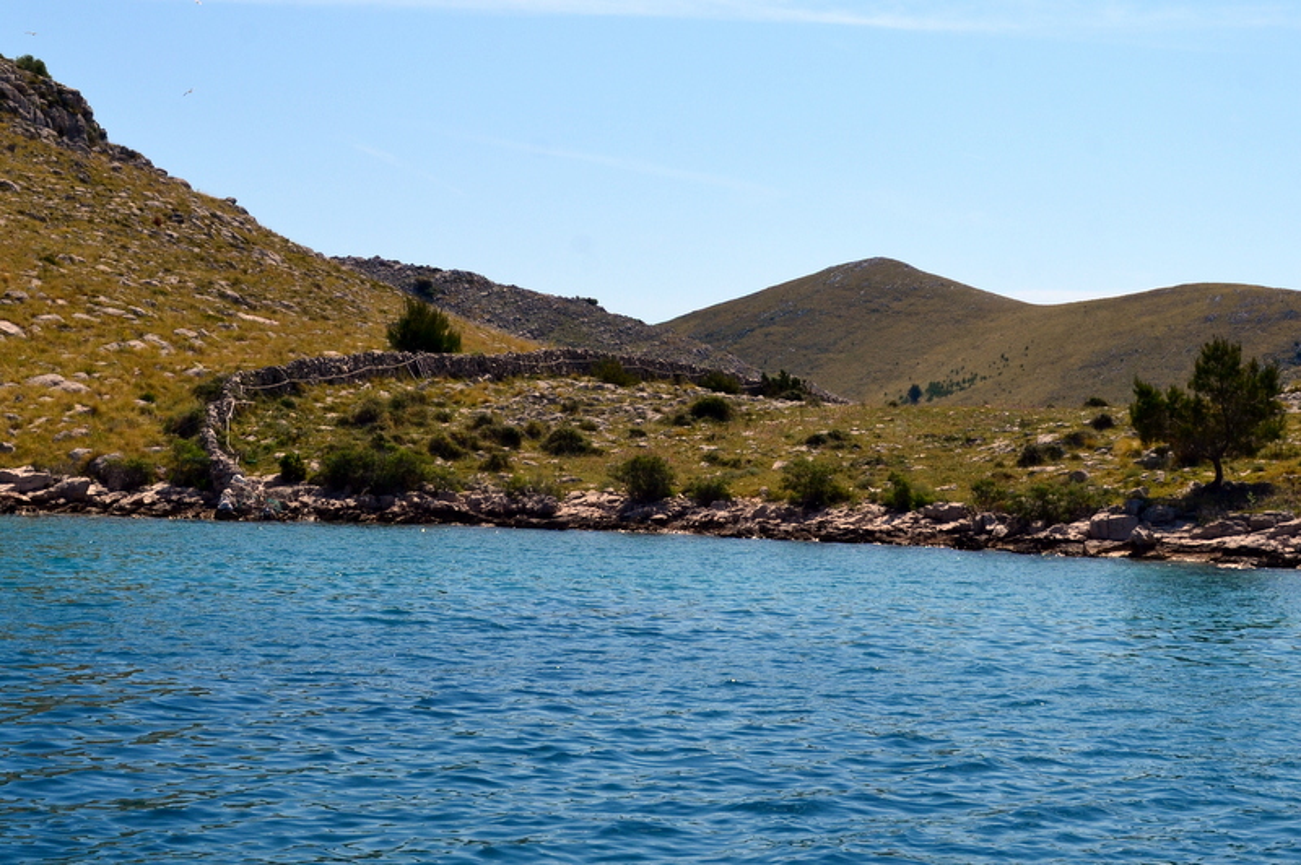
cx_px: 650
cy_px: 432
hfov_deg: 49.6
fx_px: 1408
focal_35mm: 39
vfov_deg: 34.2
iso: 280
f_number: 11
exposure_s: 1/500
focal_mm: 26
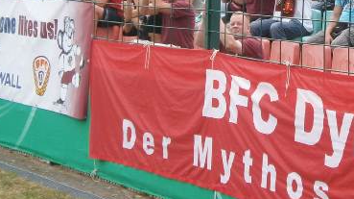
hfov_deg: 17.1
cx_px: 264
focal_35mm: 125
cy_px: -42
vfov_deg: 9.5
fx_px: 1173
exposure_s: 1/125
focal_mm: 8.3
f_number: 3.4
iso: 80
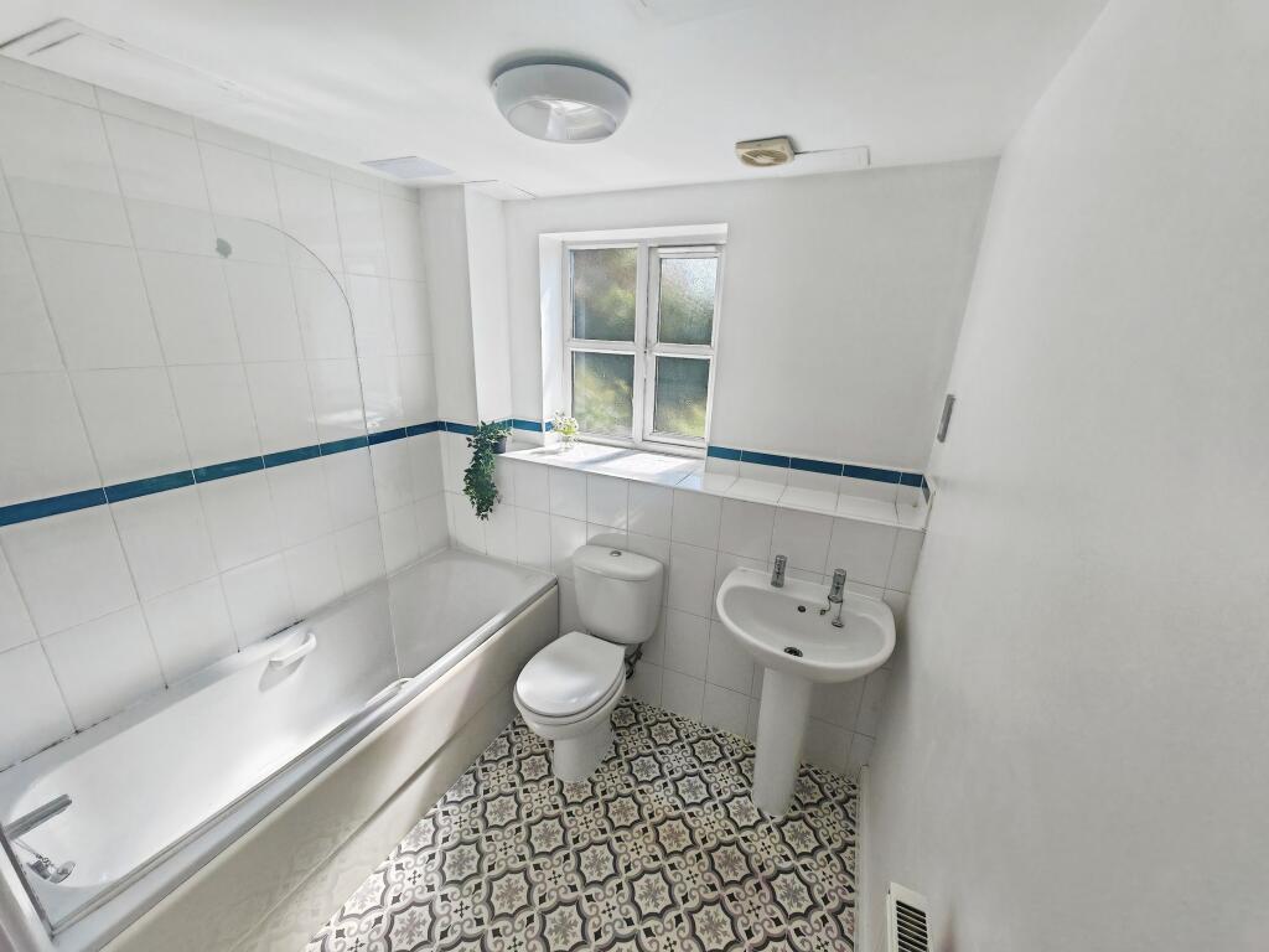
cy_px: 476
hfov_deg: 106.2
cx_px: 634
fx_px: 477
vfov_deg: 89.9
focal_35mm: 13
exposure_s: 1/200
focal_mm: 1.82
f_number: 2
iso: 50
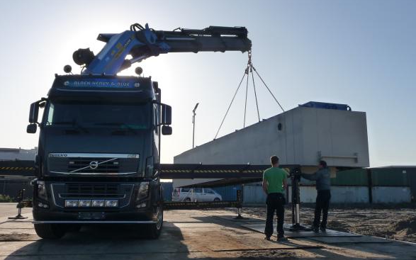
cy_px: 123
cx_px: 211
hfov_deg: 50.4
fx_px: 442
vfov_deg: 32.8
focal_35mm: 39
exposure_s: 1/320
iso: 160
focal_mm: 6
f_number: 9
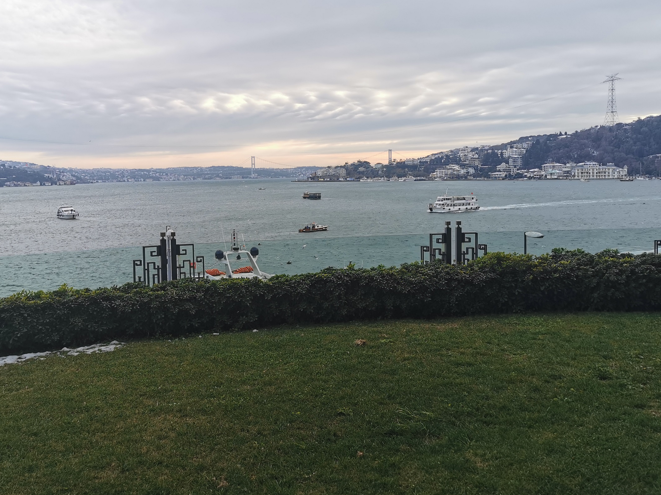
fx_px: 611
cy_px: 213
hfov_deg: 56.5
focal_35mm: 32
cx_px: 270
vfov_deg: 44.1
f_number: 1.6
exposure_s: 1/1445
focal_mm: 5.56
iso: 50
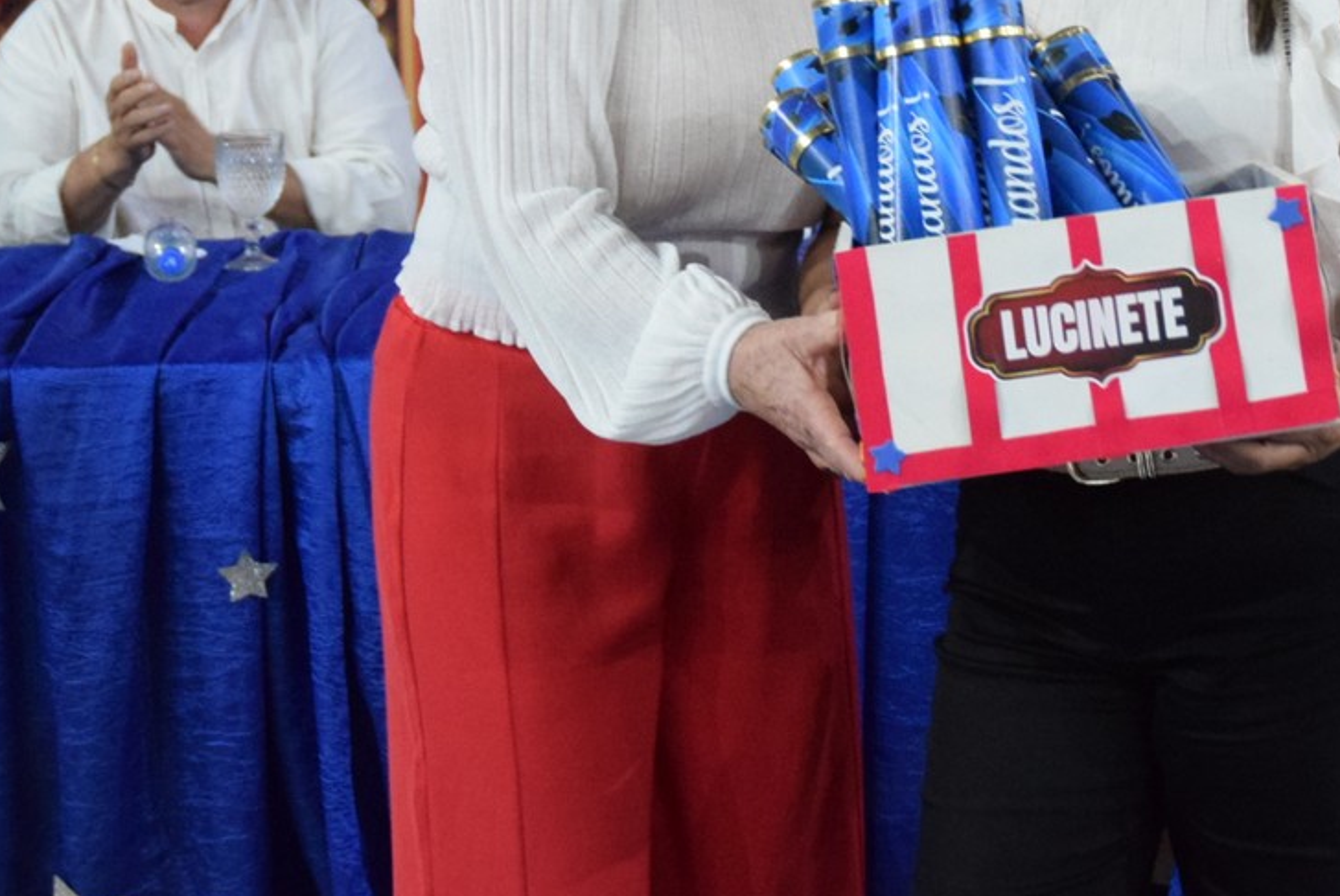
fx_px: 3995
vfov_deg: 12.5
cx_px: 791
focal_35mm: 107
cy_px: -136
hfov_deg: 19.0
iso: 2800
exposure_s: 1/60
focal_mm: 29
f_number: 3.8
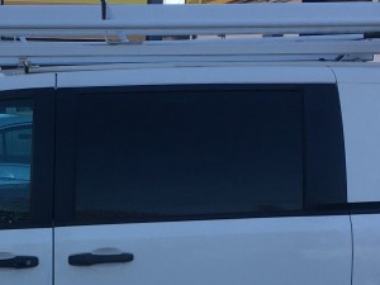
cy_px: 307
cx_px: 53
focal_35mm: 99
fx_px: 1087
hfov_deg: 19.5
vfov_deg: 14.6
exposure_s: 1/493
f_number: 2.2
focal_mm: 4.15
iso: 25
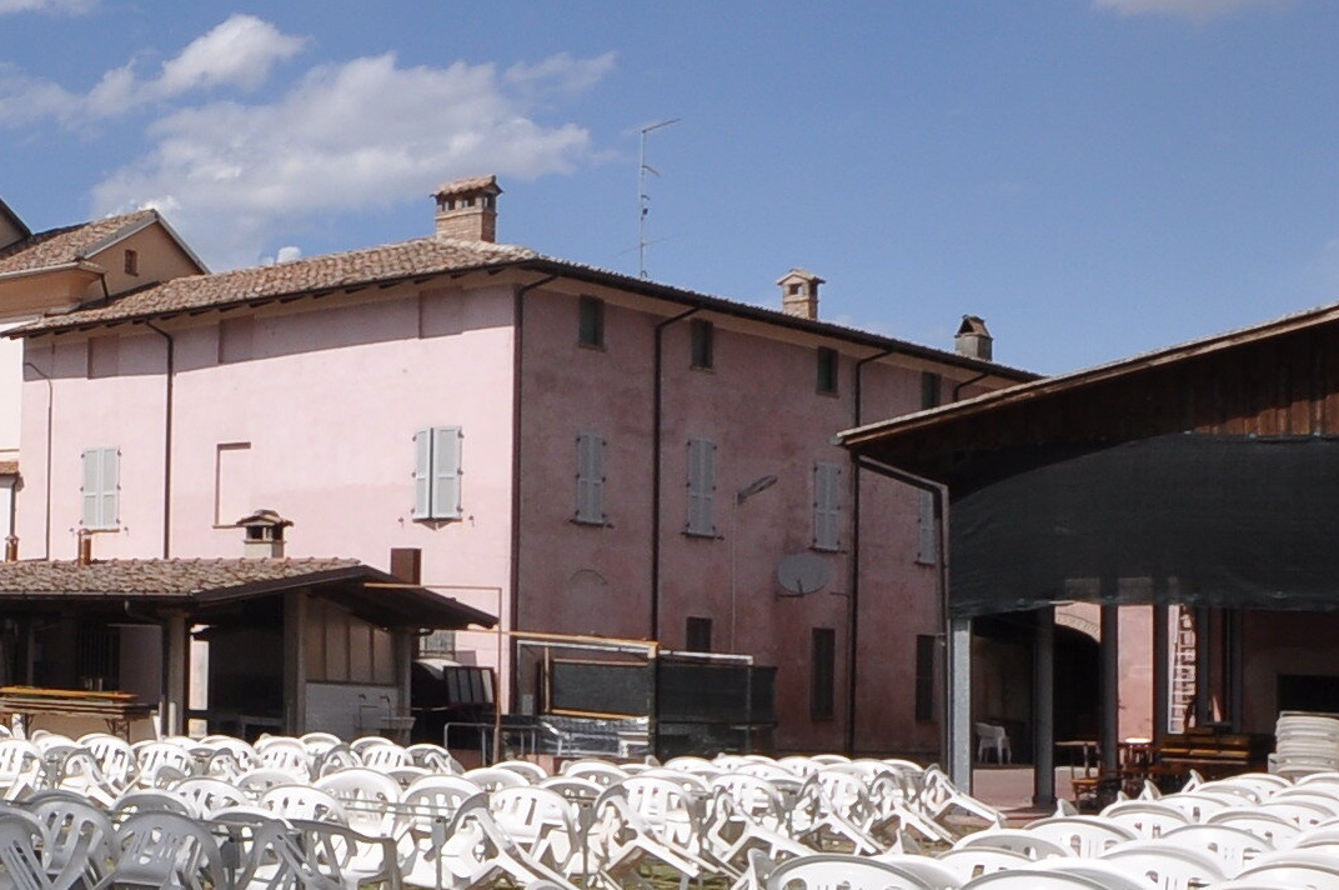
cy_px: 544
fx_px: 1783
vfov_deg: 27.9
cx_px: -556
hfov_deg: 29.4
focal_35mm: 48
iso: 200
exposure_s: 1/500
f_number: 11
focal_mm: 8
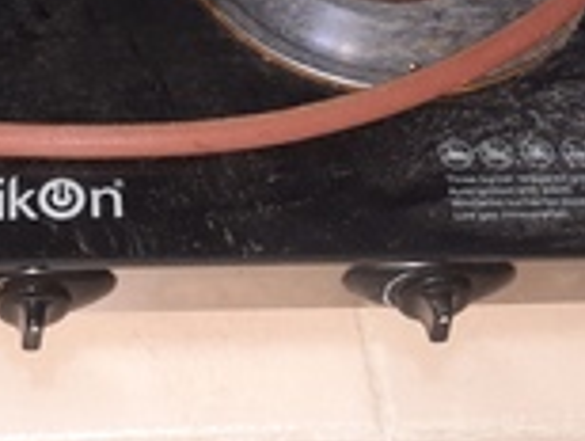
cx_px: 63
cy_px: 44
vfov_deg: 19.6
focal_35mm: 74
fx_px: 1253
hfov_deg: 25.5
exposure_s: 1/20
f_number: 2
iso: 1000
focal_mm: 4.6
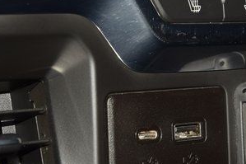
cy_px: 7
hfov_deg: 9.1
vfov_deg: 6.1
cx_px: 202
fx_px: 1537
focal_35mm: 225
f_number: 8
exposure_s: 1/125
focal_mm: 70
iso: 100
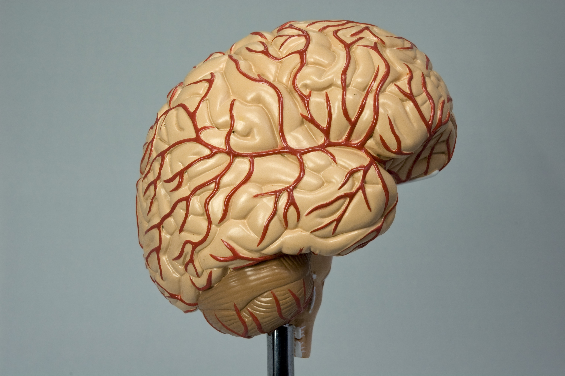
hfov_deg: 19.5
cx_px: 282
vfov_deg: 13.0
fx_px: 1646
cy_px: 188
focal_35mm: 105
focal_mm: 70
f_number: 13
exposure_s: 1/45
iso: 200
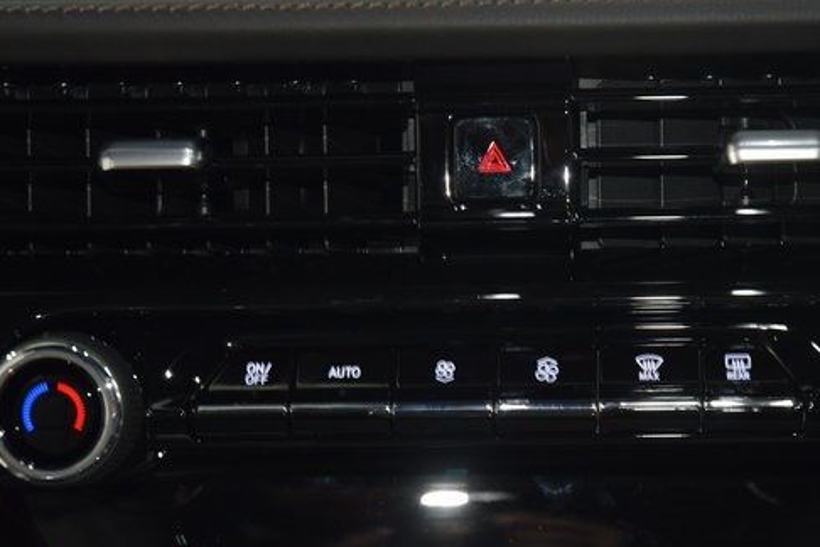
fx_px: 2475
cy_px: 357
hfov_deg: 18.8
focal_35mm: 109
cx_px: 496
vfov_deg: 12.6
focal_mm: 55
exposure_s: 1/13
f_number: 4.5
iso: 1100
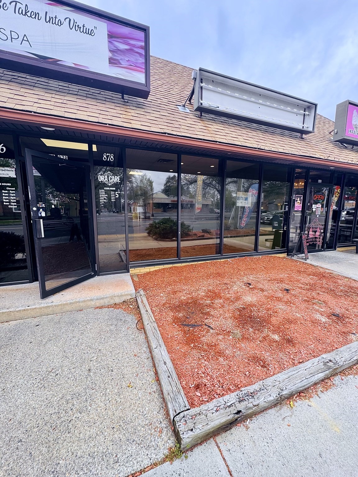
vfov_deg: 102.1
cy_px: 238
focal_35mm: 14
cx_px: 179
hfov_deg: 85.7
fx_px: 193
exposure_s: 1/194
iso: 40
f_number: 2.2
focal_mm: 2.22
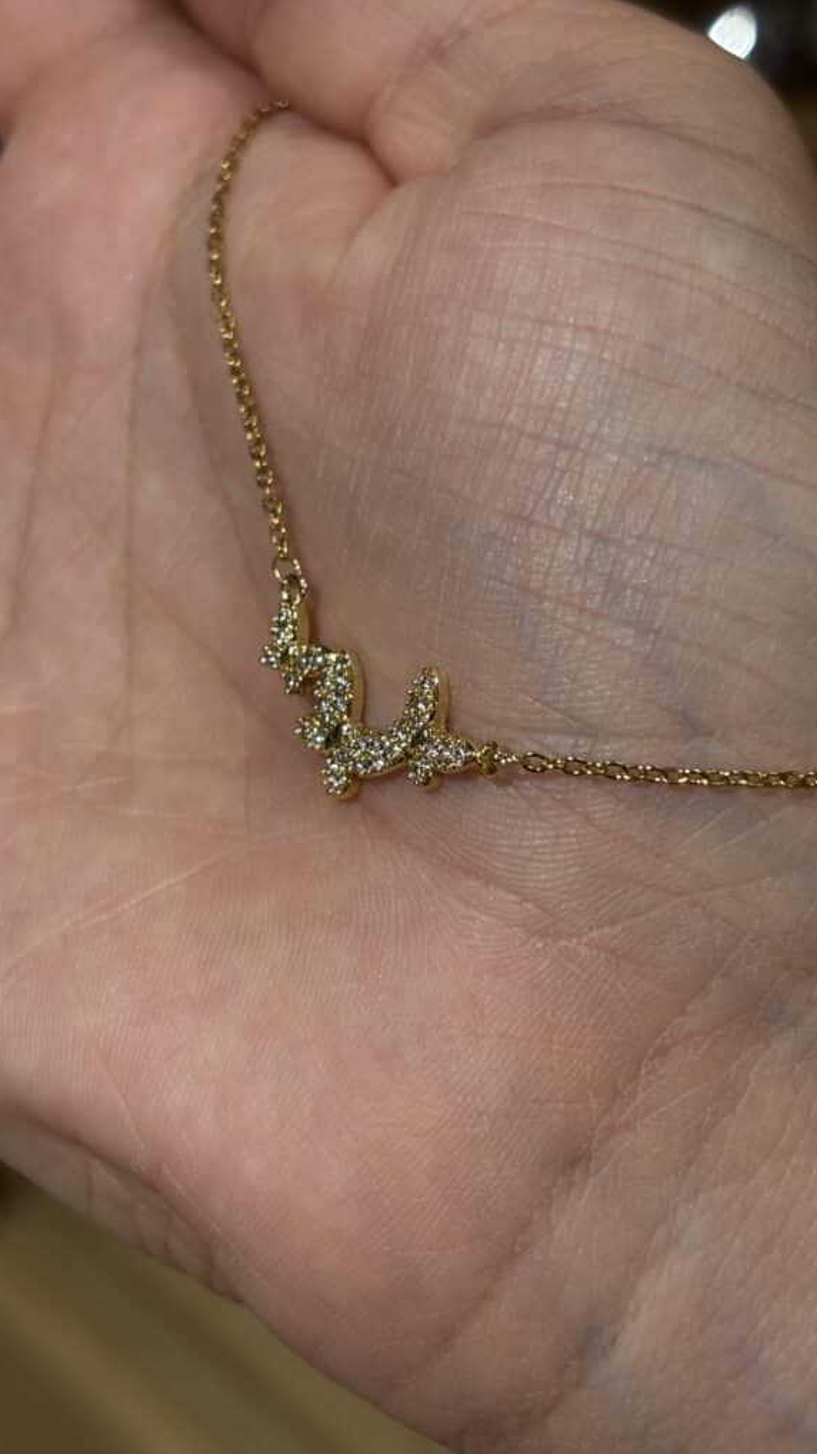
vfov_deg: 36.6
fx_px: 2197
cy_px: 728
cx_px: 450
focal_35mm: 57
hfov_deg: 21.1
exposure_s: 1/100
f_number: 1.6
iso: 32
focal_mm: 5.96
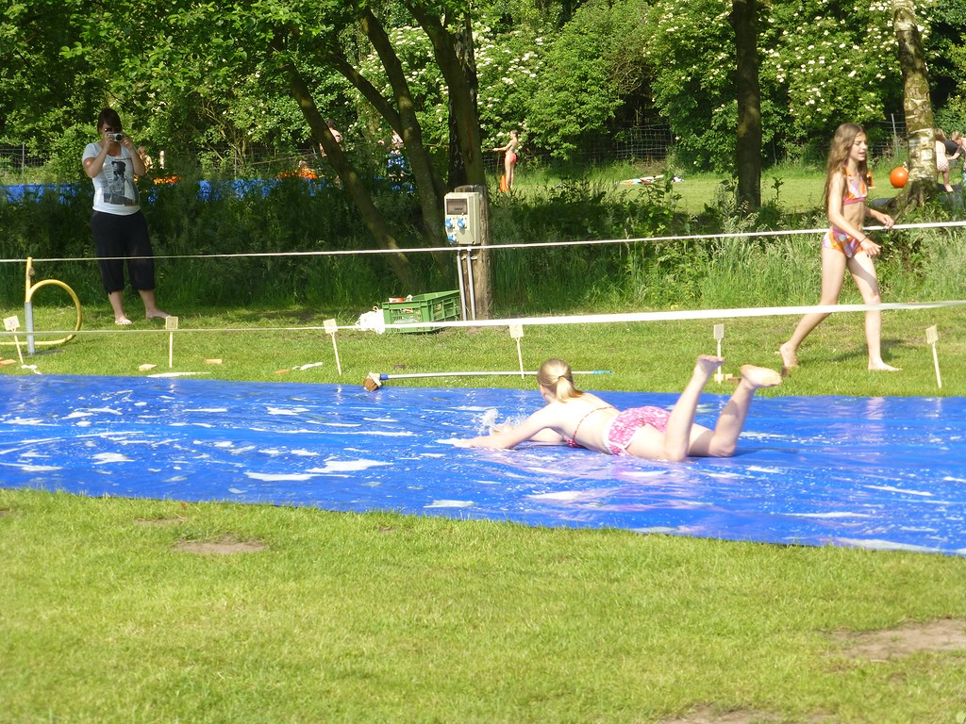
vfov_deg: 17.4
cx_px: 483
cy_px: 362
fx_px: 2372
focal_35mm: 85
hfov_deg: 23.0
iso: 100
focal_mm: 15.1
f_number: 5.2
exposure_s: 1/250
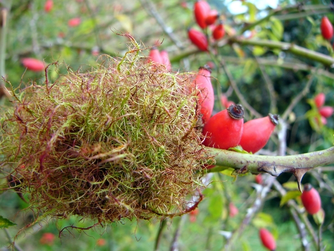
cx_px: 167
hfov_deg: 51.4
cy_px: 126
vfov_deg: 39.7
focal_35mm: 36
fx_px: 347
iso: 50
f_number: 2.8
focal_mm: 6
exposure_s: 1/100
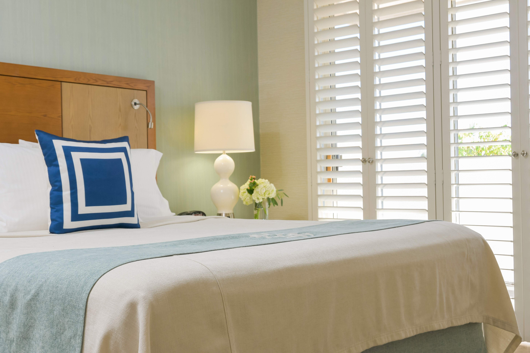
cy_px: 176
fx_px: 662
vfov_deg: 29.9
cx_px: 265
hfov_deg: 43.6
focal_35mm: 45
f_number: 6.3
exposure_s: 1/60
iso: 160
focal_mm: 30
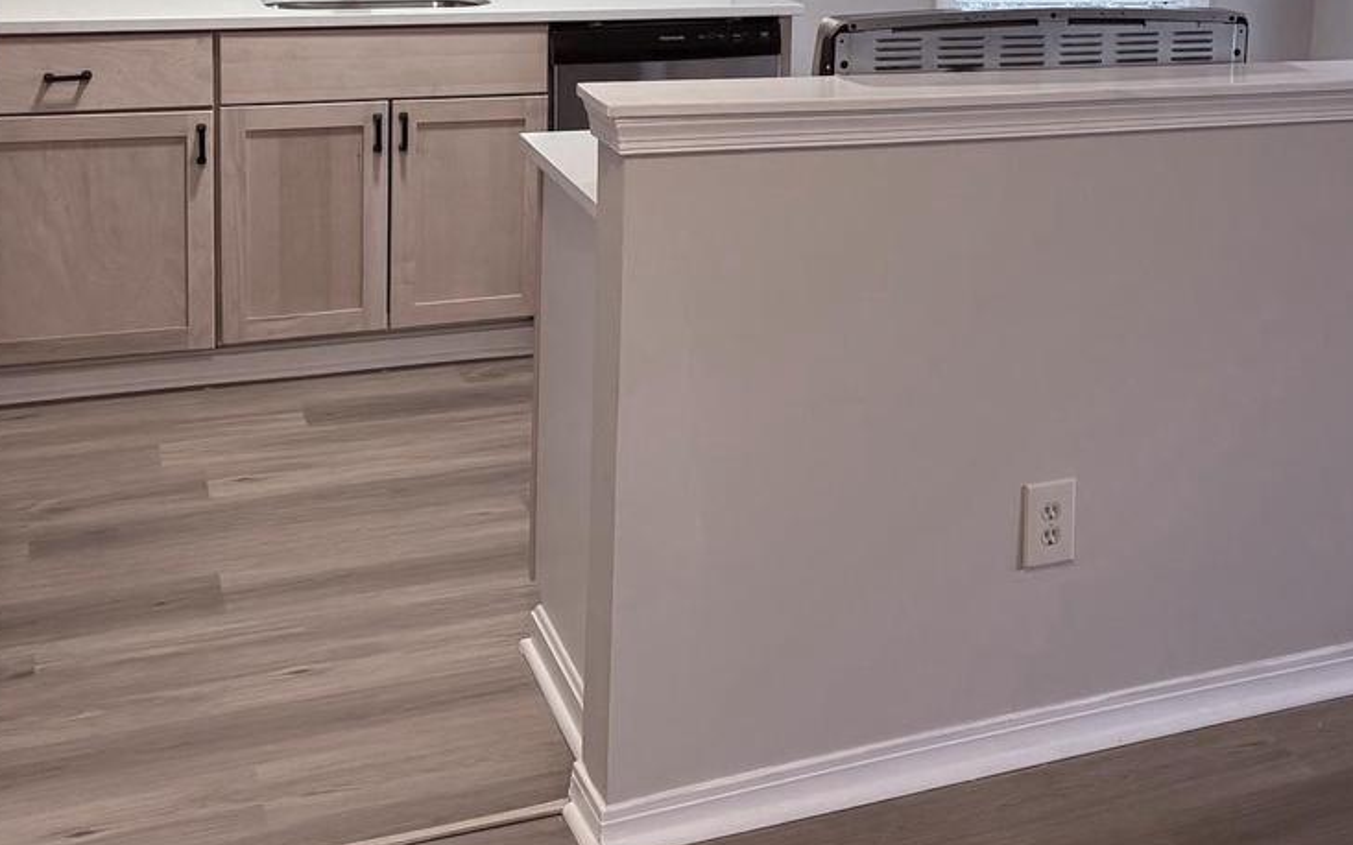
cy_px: 2
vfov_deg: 24.6
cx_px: 991
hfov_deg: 39.4
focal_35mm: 50
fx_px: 1844
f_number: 1.78
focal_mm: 6.76
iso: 250
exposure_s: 1/60
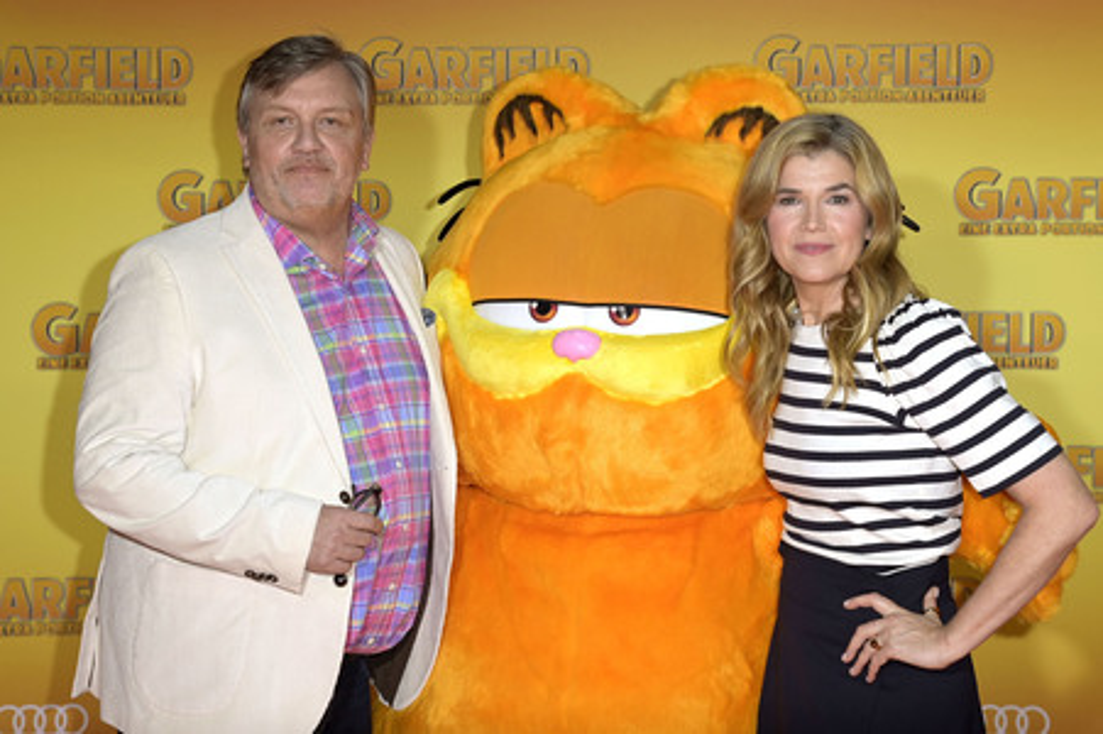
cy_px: 367
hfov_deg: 32.4
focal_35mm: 62
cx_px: 552
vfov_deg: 21.9
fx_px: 1898
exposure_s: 1/250
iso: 640
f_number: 5.6
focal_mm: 62
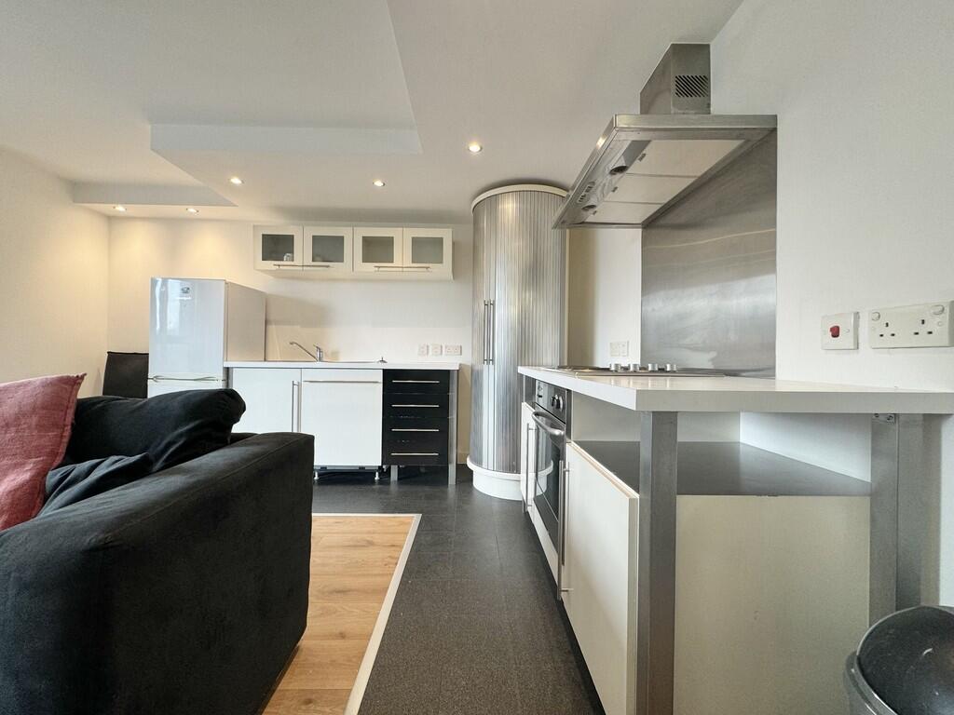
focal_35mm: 14
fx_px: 386
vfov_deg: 85.7
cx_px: 477
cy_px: 358
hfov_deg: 102.1
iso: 125
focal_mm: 2.22
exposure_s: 1/100
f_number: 2.2
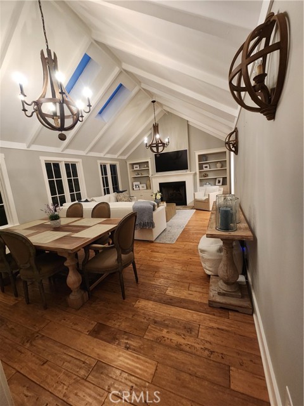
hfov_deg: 89.9
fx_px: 152
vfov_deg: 106.2
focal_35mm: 13
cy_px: 203
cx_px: 152
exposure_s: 1/30
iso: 500
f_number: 2.2
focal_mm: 2.2
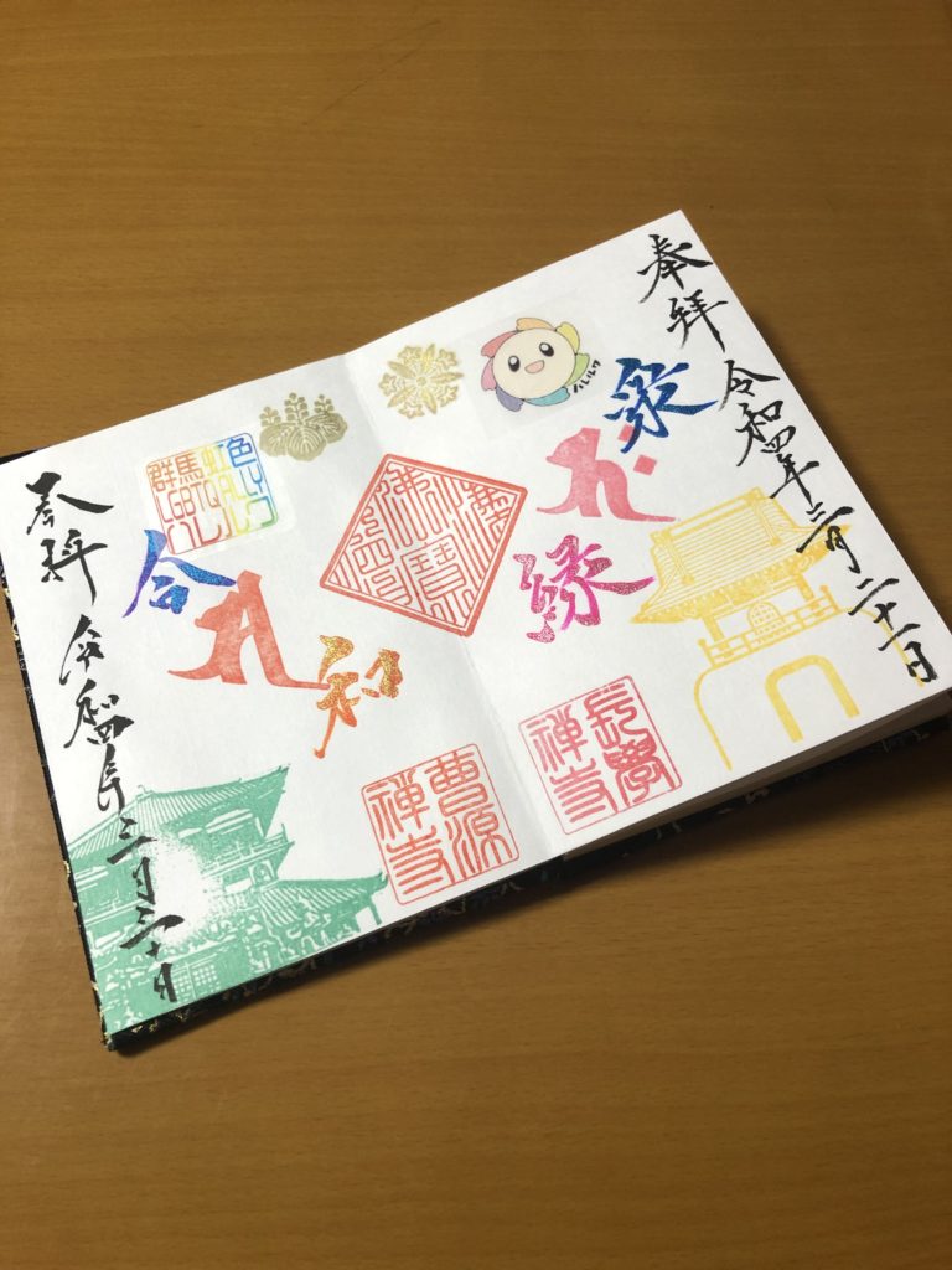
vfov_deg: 63.4
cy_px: 635
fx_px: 1027
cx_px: 476
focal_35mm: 28
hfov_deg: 49.7
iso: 40
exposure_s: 1/20
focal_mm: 3.99
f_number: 1.8
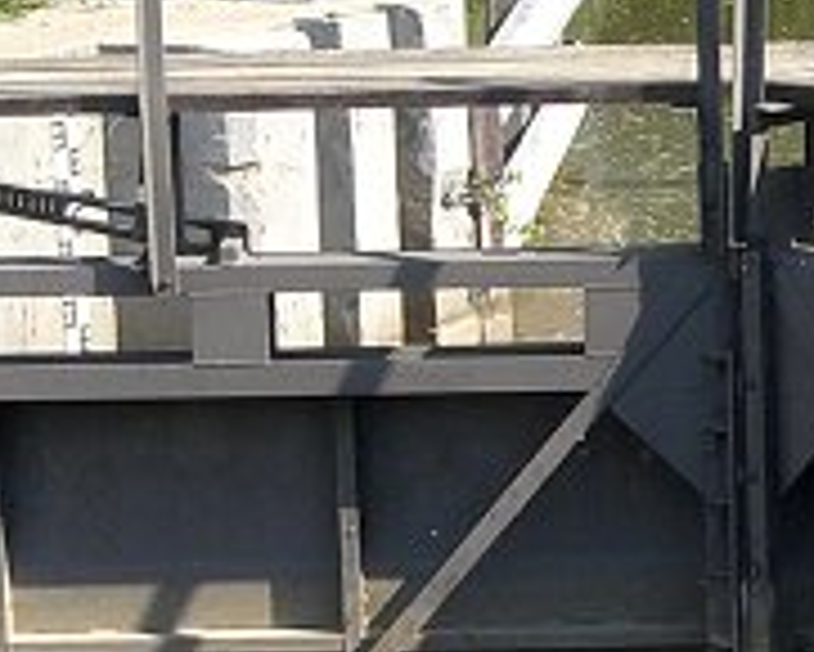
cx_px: 985
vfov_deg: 9.4
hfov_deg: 11.5
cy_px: 436
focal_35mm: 164
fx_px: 3953
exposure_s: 1/320
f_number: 4.4
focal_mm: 6.3
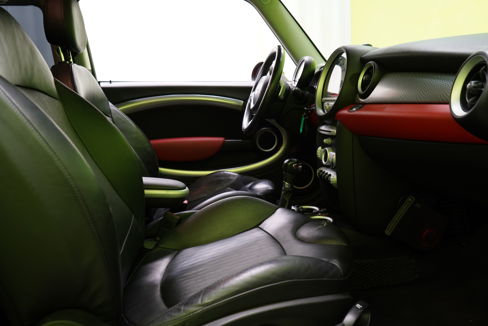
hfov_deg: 65.5
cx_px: 244
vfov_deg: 46.4
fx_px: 380
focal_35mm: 28
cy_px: 163
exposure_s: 1/20
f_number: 5.6
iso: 1600
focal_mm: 28
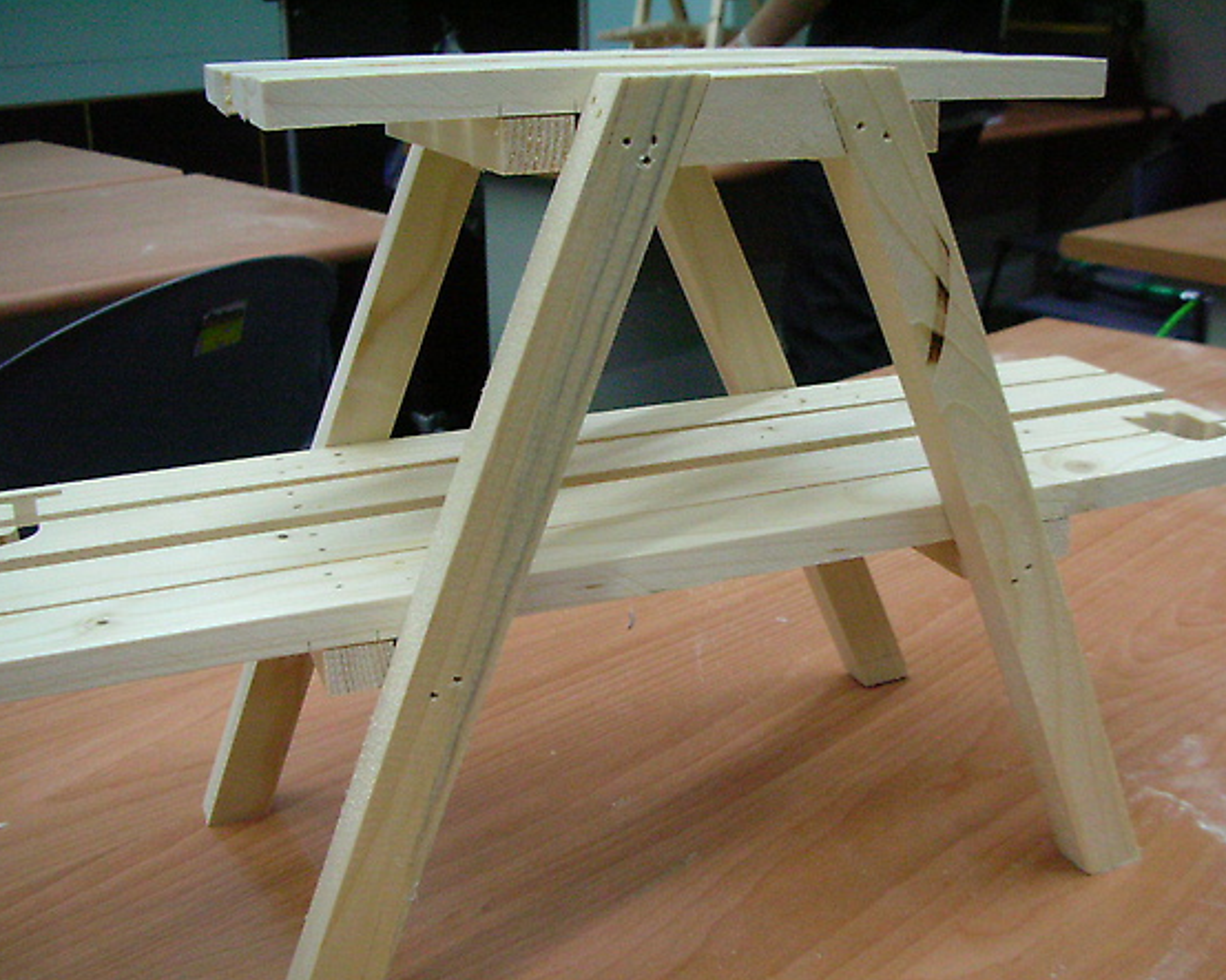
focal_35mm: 37
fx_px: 1342
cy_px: 496
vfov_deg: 40.1
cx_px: 633
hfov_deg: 49.1
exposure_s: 1/173
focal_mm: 5.8
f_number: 3
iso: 400
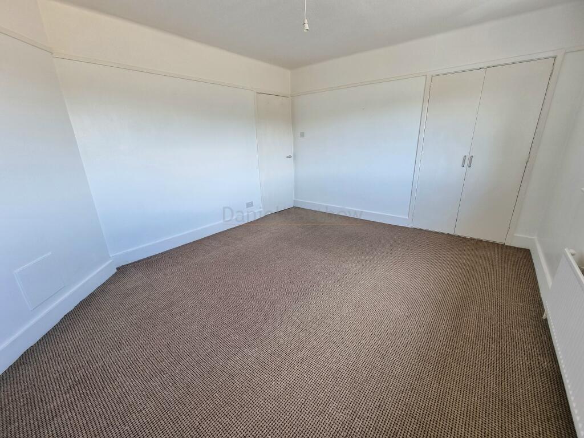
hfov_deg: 106.2
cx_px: 292
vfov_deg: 89.9
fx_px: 219
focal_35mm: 13
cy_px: 219
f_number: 2.2
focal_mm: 2.2
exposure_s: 1/100
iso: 64
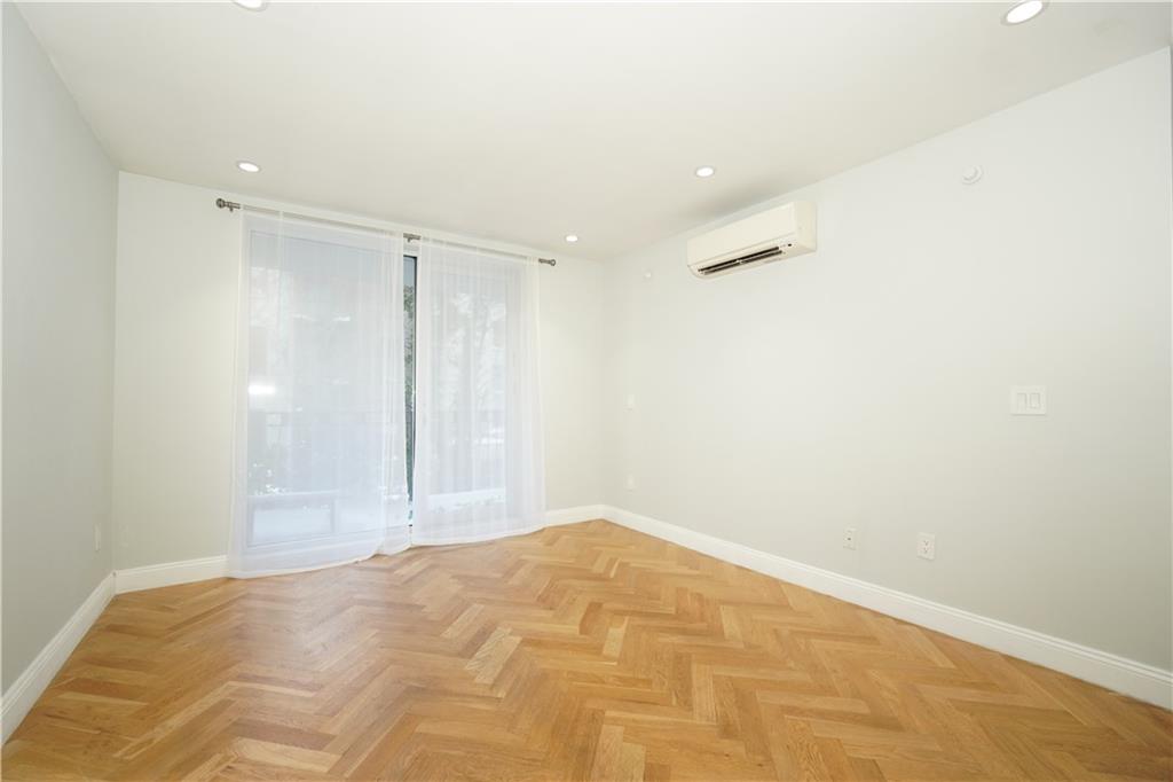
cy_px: 391
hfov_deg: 100.4
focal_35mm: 15
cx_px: 586
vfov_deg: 77.3
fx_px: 489
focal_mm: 10
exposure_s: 1/125
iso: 640
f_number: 4.5
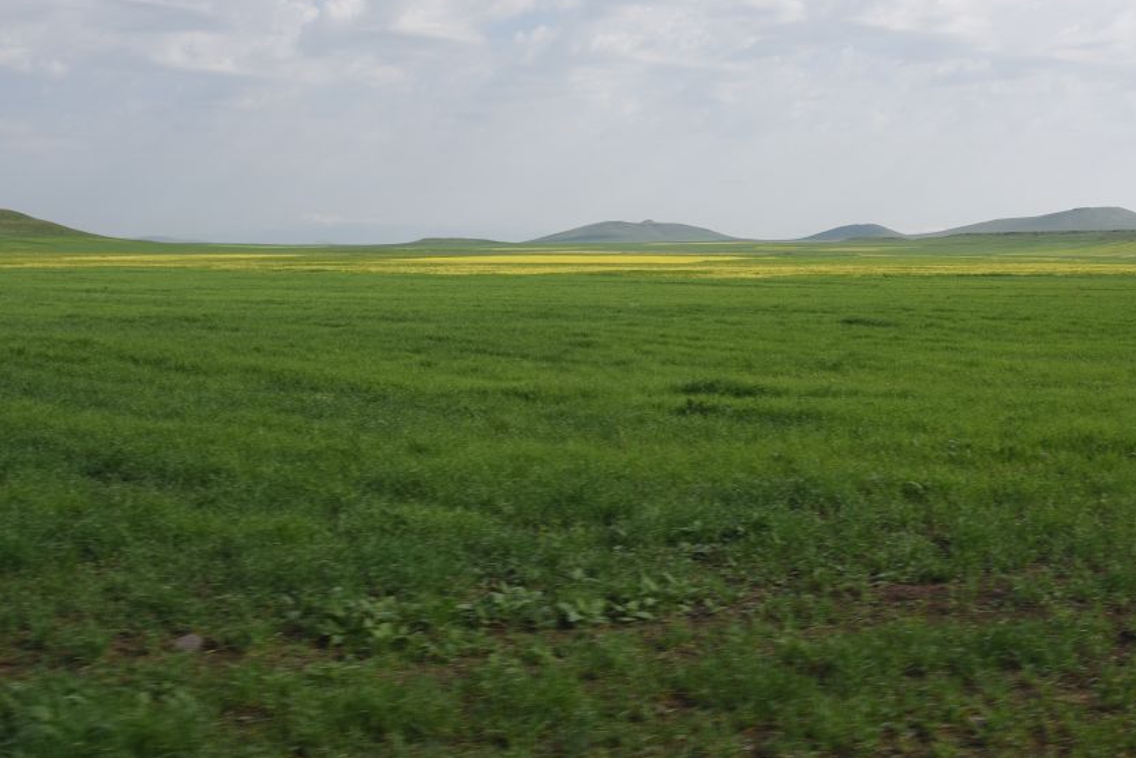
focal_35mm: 78
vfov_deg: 17.5
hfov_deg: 25.9
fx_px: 2462
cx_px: 723
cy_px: 287
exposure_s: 1/400
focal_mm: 50
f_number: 8
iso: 160
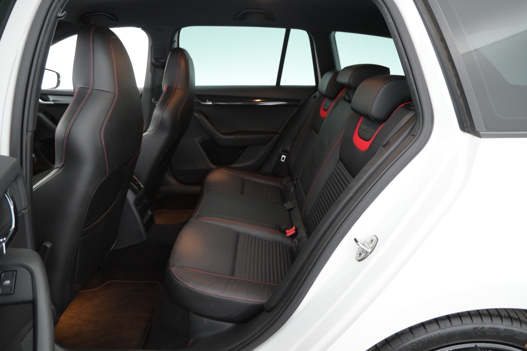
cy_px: 176
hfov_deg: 73.7
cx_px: 264
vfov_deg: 53.1
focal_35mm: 24
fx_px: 351
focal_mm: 16
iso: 2500
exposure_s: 1/40
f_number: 3.5
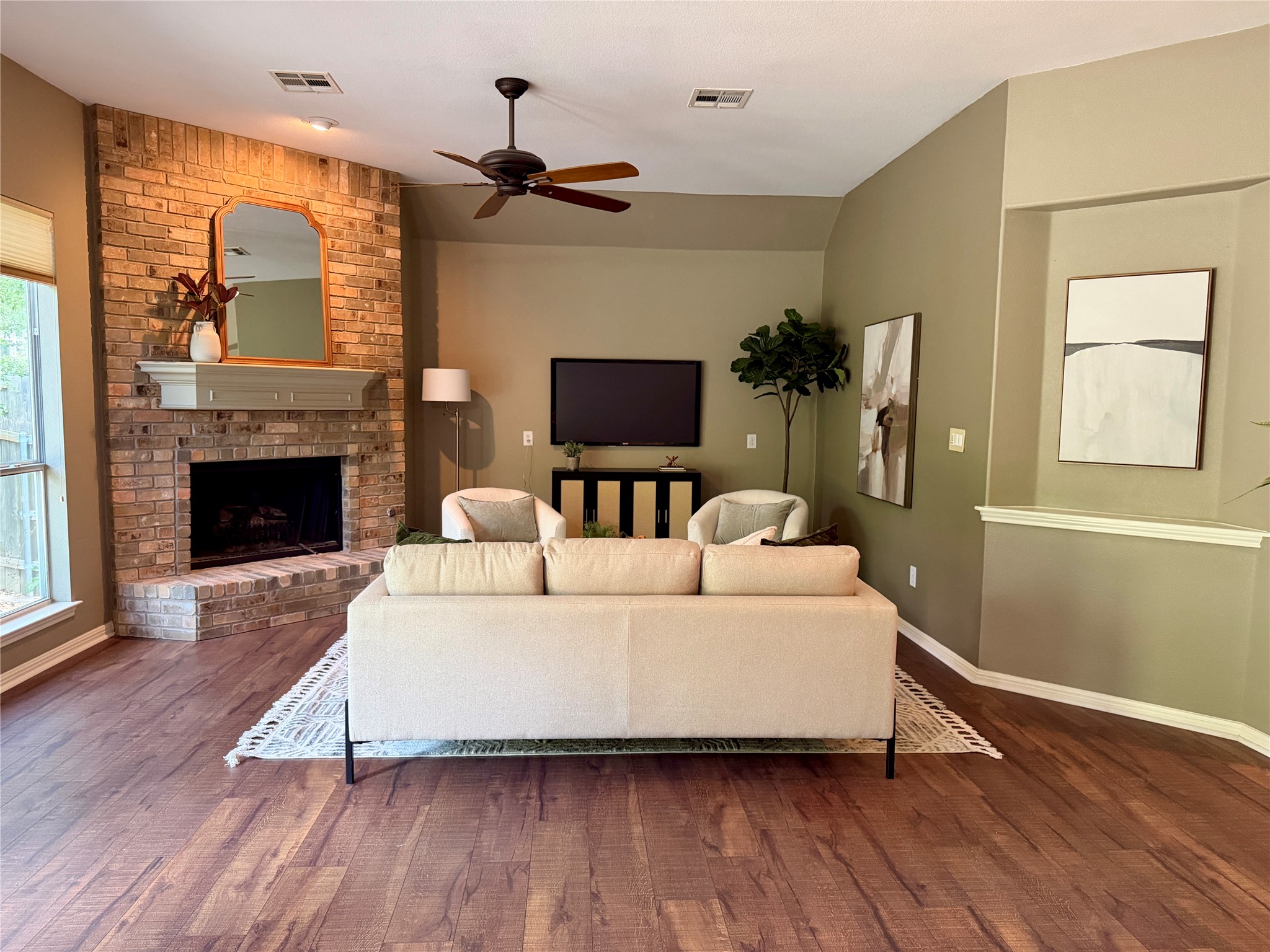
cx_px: 635
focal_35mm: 24
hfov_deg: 71.6
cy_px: 476
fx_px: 881
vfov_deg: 56.8
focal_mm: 6.76
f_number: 1.78
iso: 500
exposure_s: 1/60
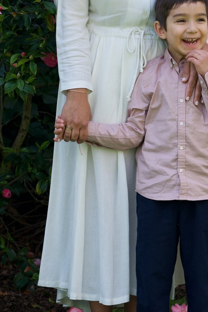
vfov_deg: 10.4
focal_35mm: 198
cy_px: 115
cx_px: 222
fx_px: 1717
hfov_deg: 6.9
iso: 100
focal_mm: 85
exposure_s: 1/250
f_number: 4
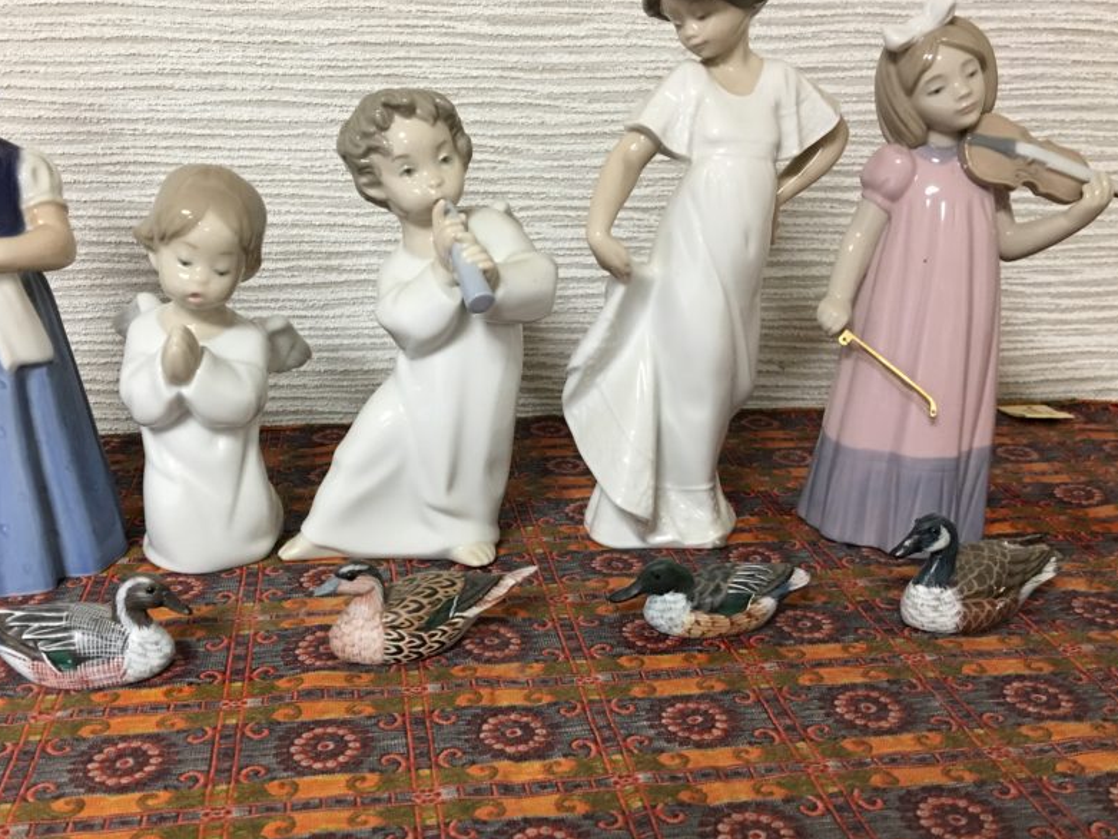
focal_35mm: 38
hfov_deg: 48.9
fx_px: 1227
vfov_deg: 37.7
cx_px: 498
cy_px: 427
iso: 50
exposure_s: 1/15
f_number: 2.2
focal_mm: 4.15
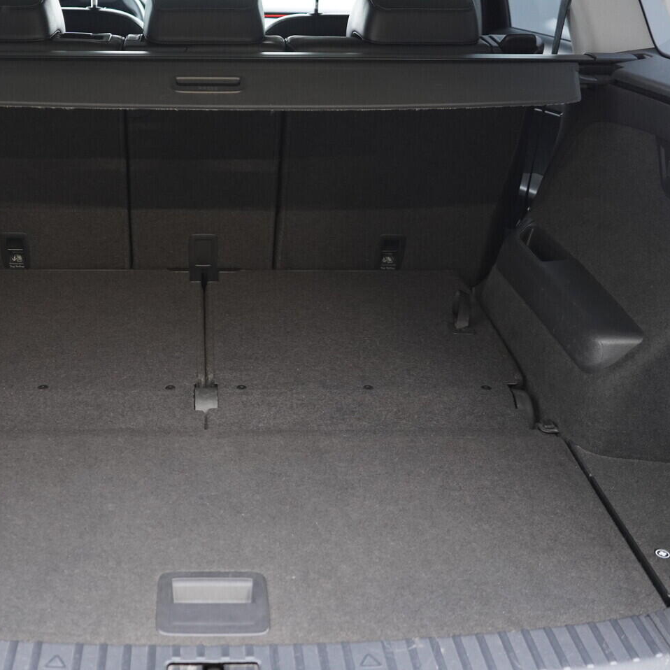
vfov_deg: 36.8
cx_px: 206
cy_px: 335
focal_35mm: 46
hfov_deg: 36.3
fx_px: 1007
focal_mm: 24
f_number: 2.8
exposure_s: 1/40
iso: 1000
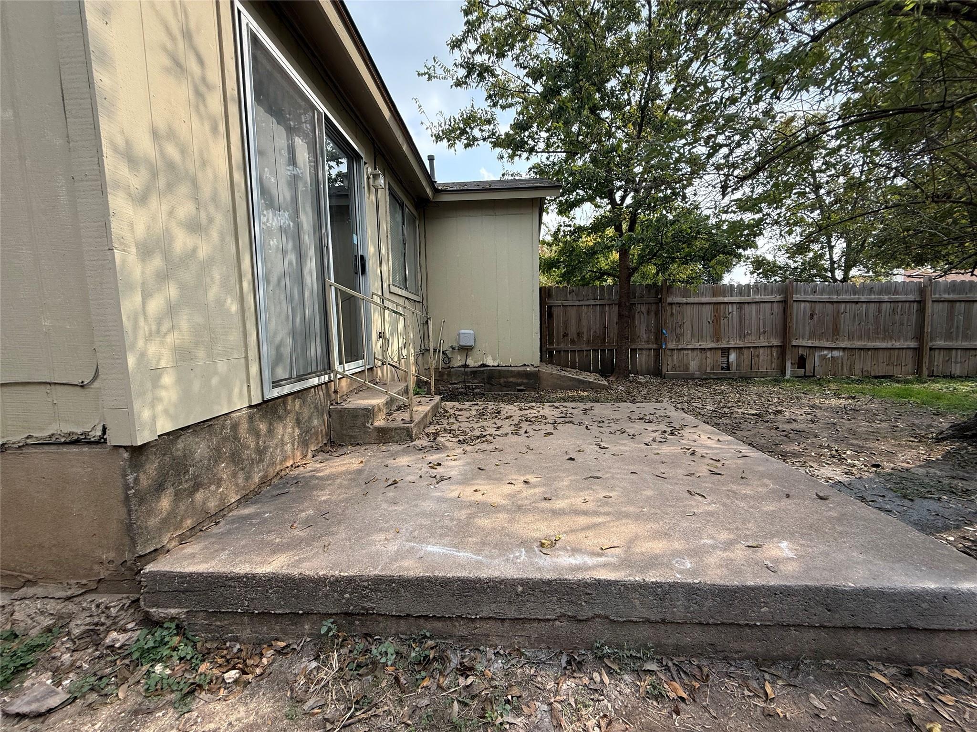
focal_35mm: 14
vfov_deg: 85.7
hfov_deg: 102.1
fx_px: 395
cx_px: 488
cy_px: 366
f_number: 2.2
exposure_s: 1/506
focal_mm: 2.22
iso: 64
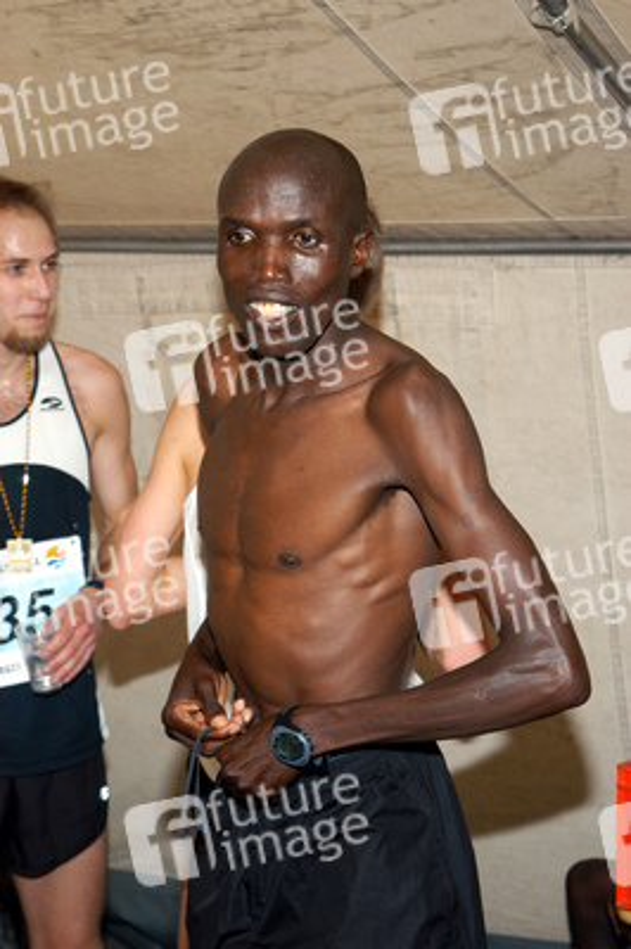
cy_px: 474
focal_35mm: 90
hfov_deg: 15.2
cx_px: 316
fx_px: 2370
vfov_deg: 22.6
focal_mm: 60
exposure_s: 1/180
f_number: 7.1
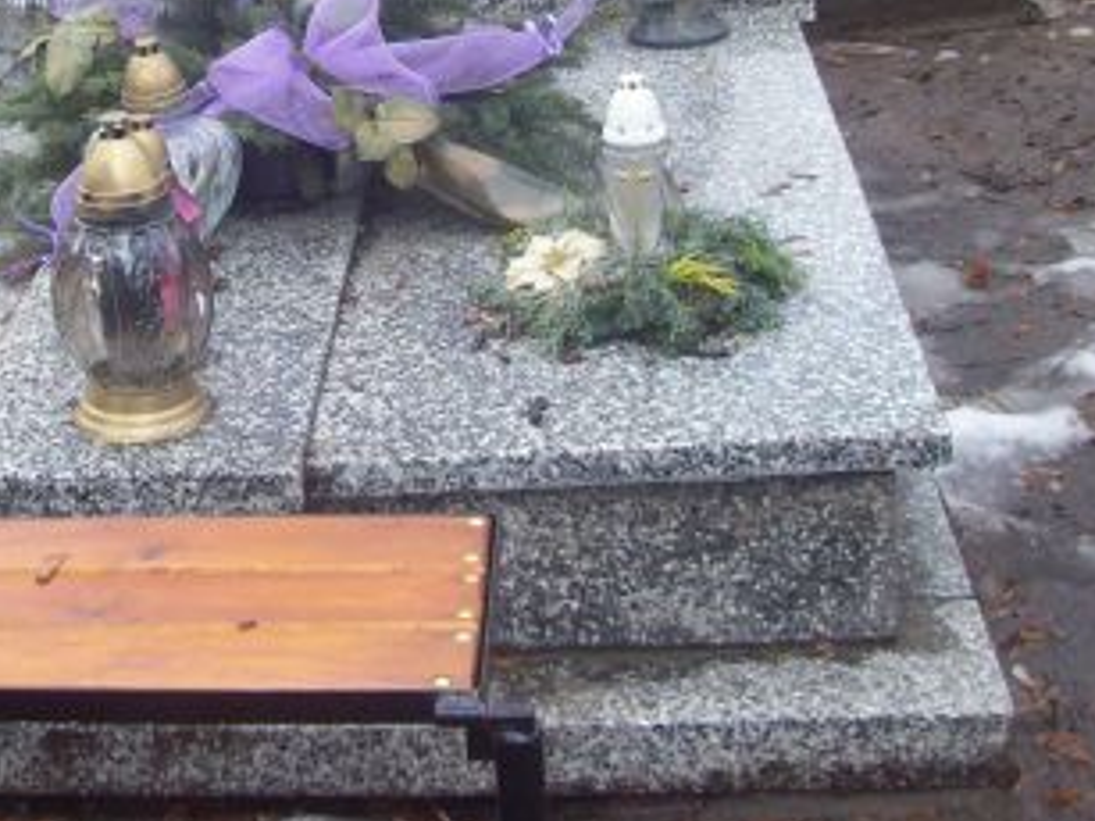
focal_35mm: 75
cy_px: -11
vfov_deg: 19.1
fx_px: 2372
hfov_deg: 25.4
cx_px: 164
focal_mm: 6
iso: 80
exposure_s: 1/95.1
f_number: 2.7
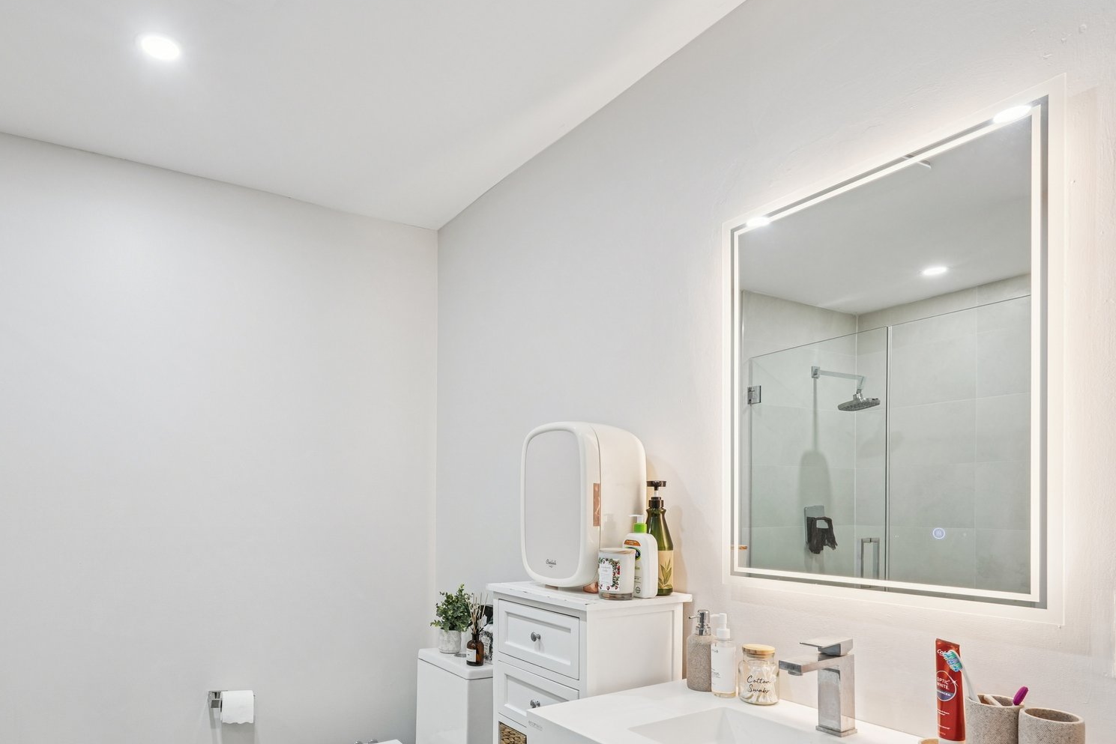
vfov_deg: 54.6
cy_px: 500
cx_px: 450
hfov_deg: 76.0
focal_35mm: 23
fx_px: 703
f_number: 9
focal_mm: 16.5
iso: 400
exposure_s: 1/20
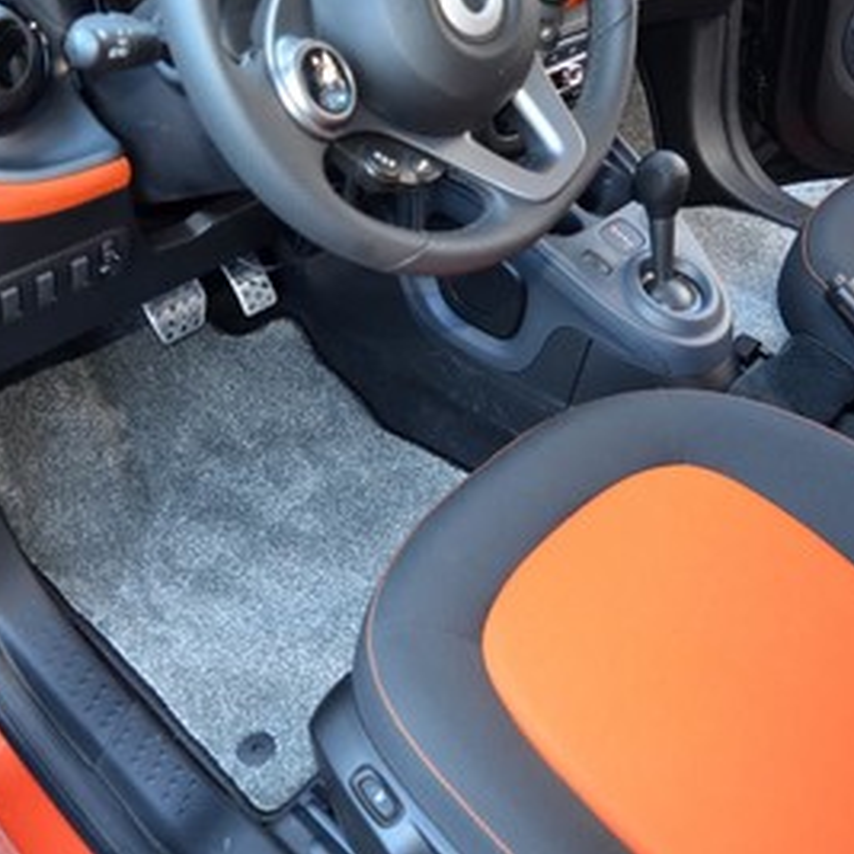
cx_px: 371
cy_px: 413
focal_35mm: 36
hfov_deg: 45.9
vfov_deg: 46.0
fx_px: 1005
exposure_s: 1/60
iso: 640
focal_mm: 18
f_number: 3.5
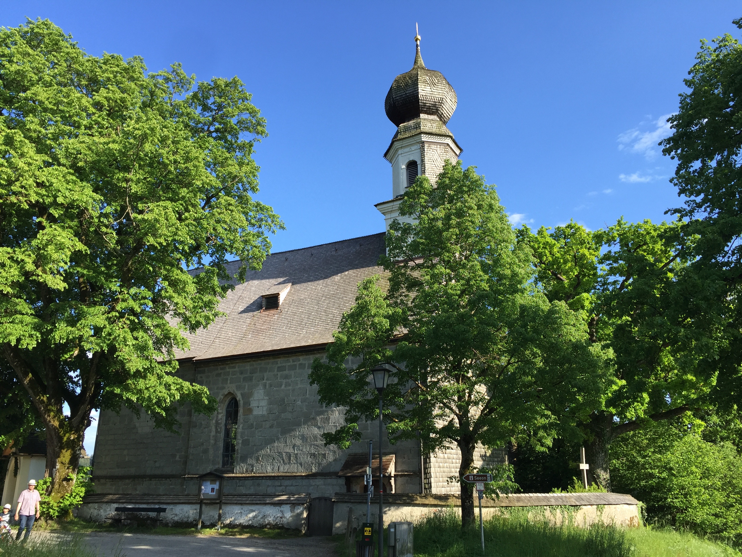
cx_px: 371
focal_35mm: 29
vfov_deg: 48.2
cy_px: 278
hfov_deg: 61.7
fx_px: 622
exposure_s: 1/706
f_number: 2.2
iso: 32
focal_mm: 4.15
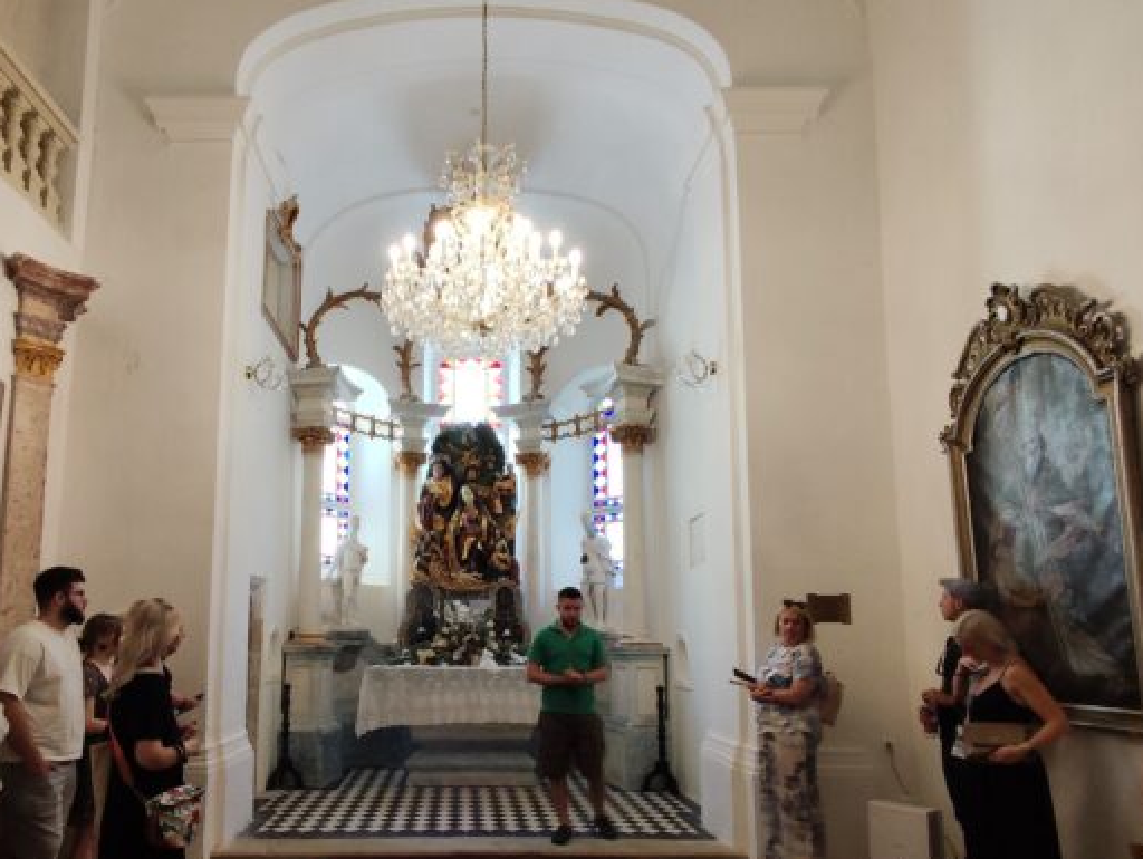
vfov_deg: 56.2
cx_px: 480
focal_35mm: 24
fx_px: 793
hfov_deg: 71.1
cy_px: 537
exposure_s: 1/50
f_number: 2.2
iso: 100
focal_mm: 1.65
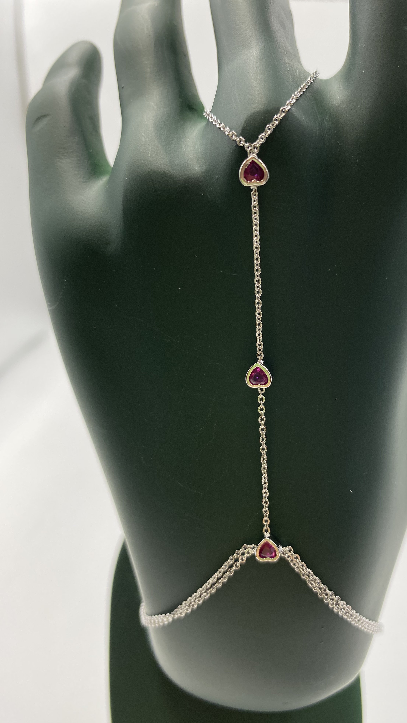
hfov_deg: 40.9
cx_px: 276
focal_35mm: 28
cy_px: 360
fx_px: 537
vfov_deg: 67.9
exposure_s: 1/137
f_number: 1.8
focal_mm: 4.25
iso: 32
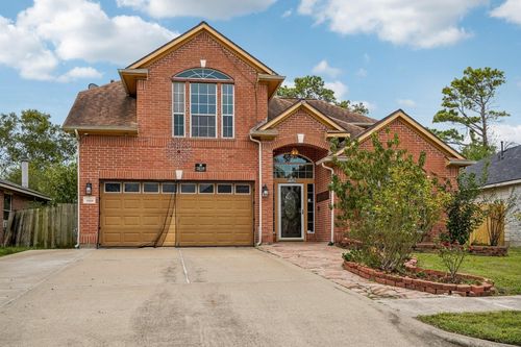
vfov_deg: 39.9
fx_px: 477
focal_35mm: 33
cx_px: 260
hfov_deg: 57.2
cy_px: 174
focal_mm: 33
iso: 500
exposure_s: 1/320
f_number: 8
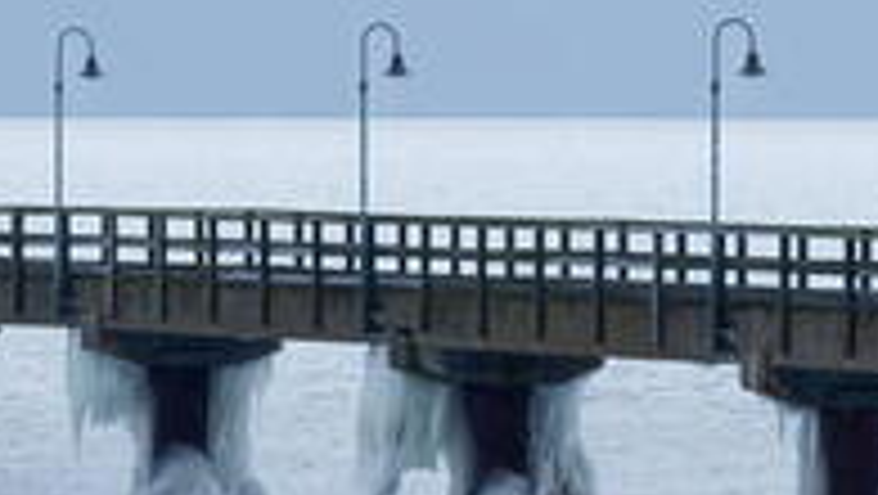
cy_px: 214
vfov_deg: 2.1
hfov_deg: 3.8
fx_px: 13256
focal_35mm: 569
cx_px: -279
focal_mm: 70
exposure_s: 1/220
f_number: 8
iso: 125
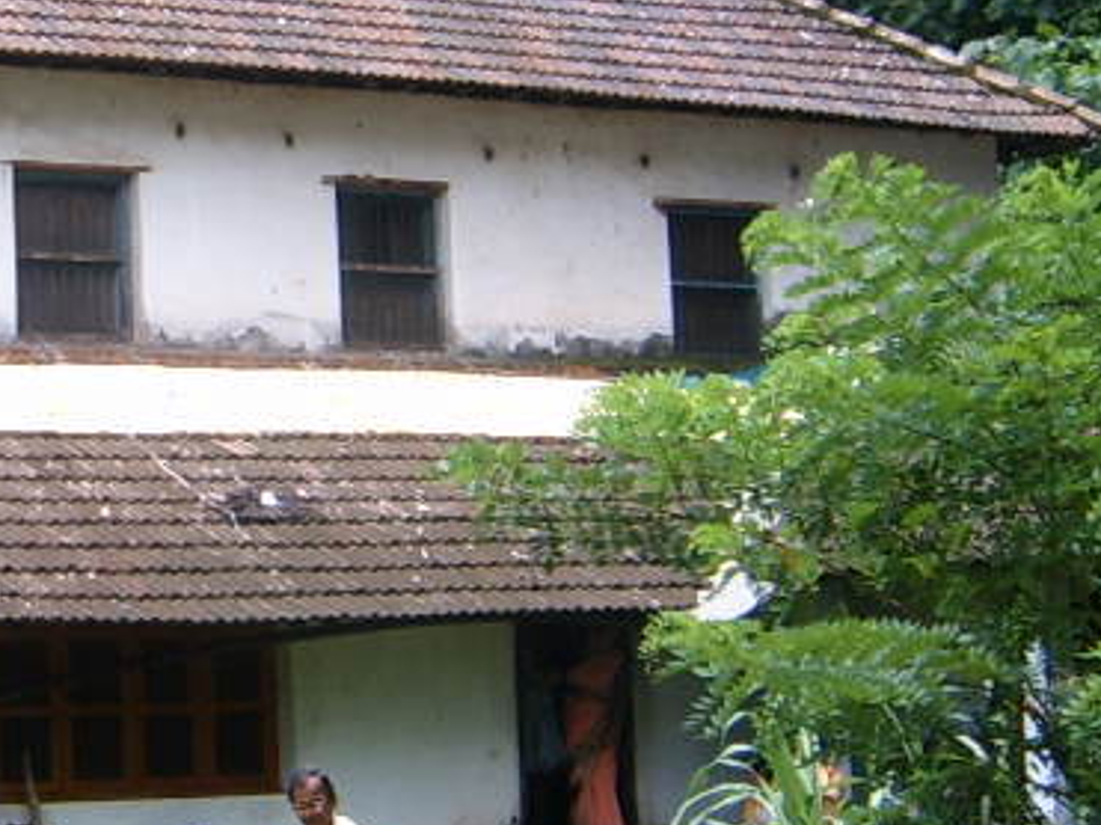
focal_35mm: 105
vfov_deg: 14.1
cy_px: 460
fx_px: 3339
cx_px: -122
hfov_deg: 18.0
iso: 63
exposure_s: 1/60
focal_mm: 5.8
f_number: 5.8
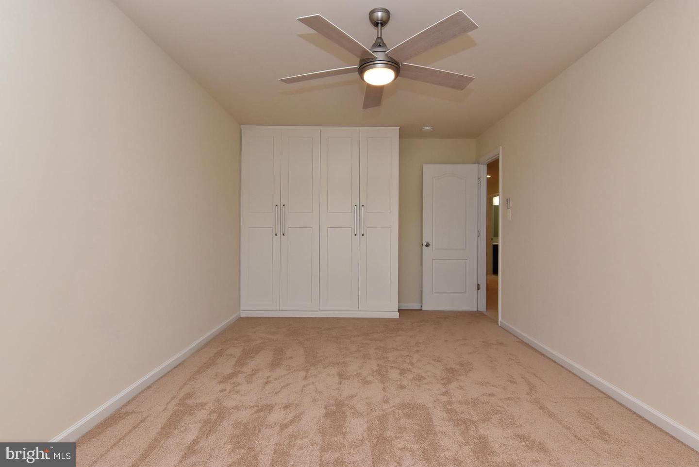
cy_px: 234
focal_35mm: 18
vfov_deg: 67.5
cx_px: 350
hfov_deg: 90.0
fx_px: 350
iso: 800
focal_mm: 12
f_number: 10
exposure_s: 1/125
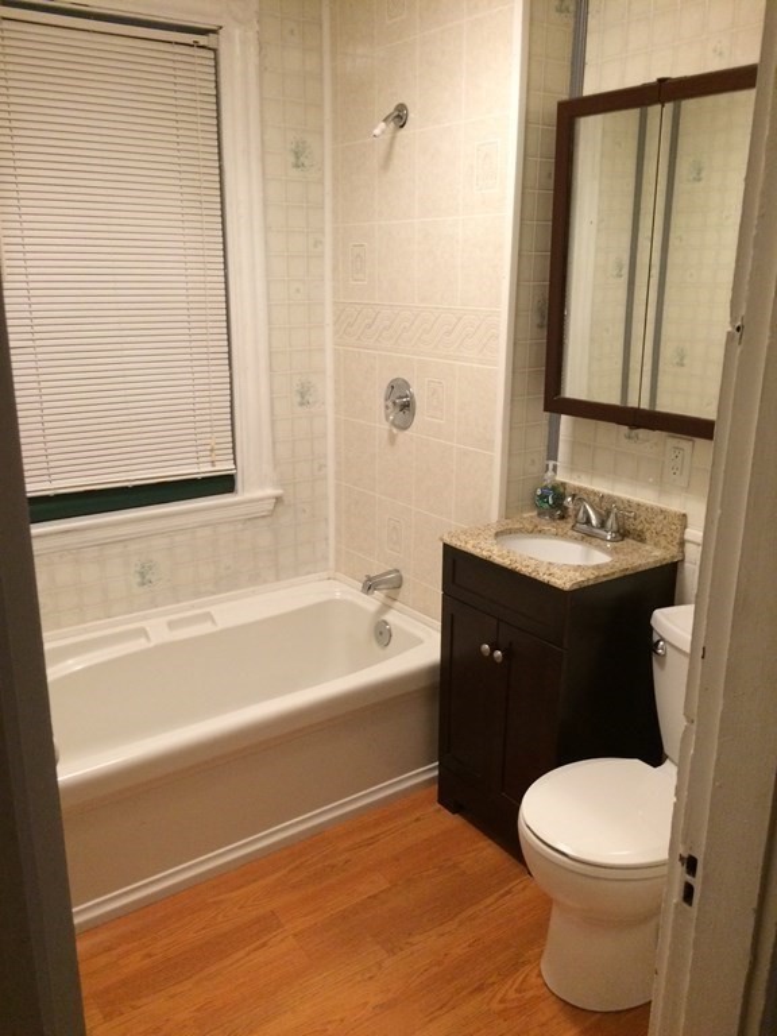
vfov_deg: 61.7
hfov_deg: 48.2
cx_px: 388
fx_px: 868
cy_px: 518
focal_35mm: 29
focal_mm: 4.15
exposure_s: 1/30
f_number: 2.2
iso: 160
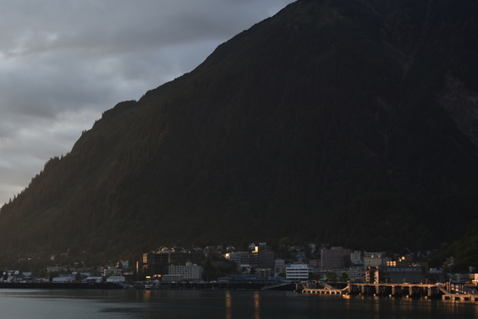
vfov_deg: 17.6
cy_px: 234
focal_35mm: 77
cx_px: -30
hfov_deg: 24.7
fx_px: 1023
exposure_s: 1/100
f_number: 5
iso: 100
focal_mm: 34
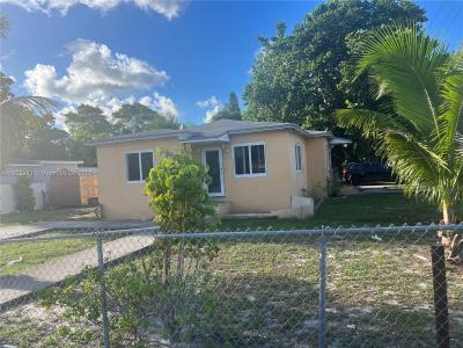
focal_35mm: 26
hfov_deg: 67.3
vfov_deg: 53.1
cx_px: 232
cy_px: 174
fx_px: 348
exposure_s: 1/2083
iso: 50
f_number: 1.5
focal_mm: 5.7
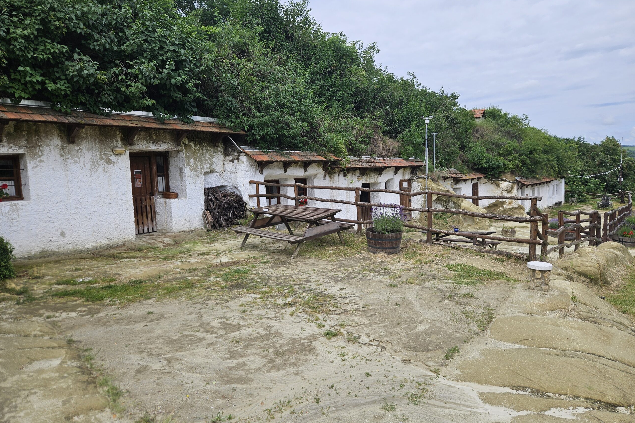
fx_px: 423
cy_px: 200
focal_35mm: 24
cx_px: 317
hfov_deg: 73.7
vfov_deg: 53.1
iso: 25
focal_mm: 5.4
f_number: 1.8
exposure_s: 1/1839
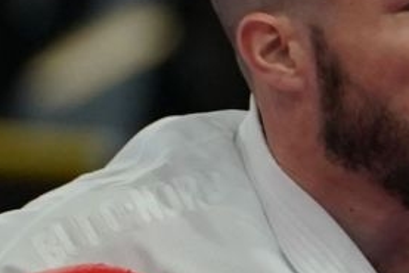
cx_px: 616
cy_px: 487
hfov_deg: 1.5
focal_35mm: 1403
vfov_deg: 1.0
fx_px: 15947
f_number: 2.8
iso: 1250
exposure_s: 1/1000
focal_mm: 144
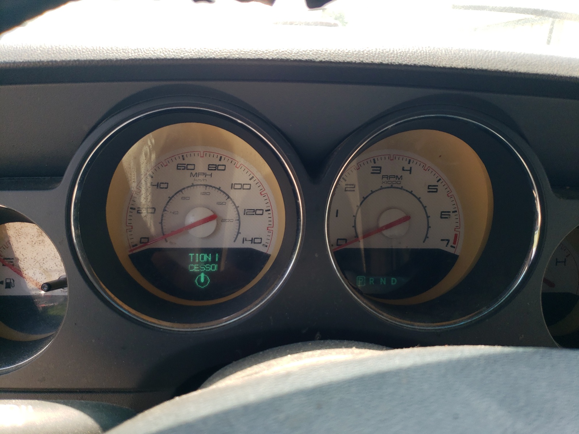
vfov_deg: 53.1
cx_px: 290
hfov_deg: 67.3
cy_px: 217
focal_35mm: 26
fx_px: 435
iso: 50
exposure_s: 1/294
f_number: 1.5
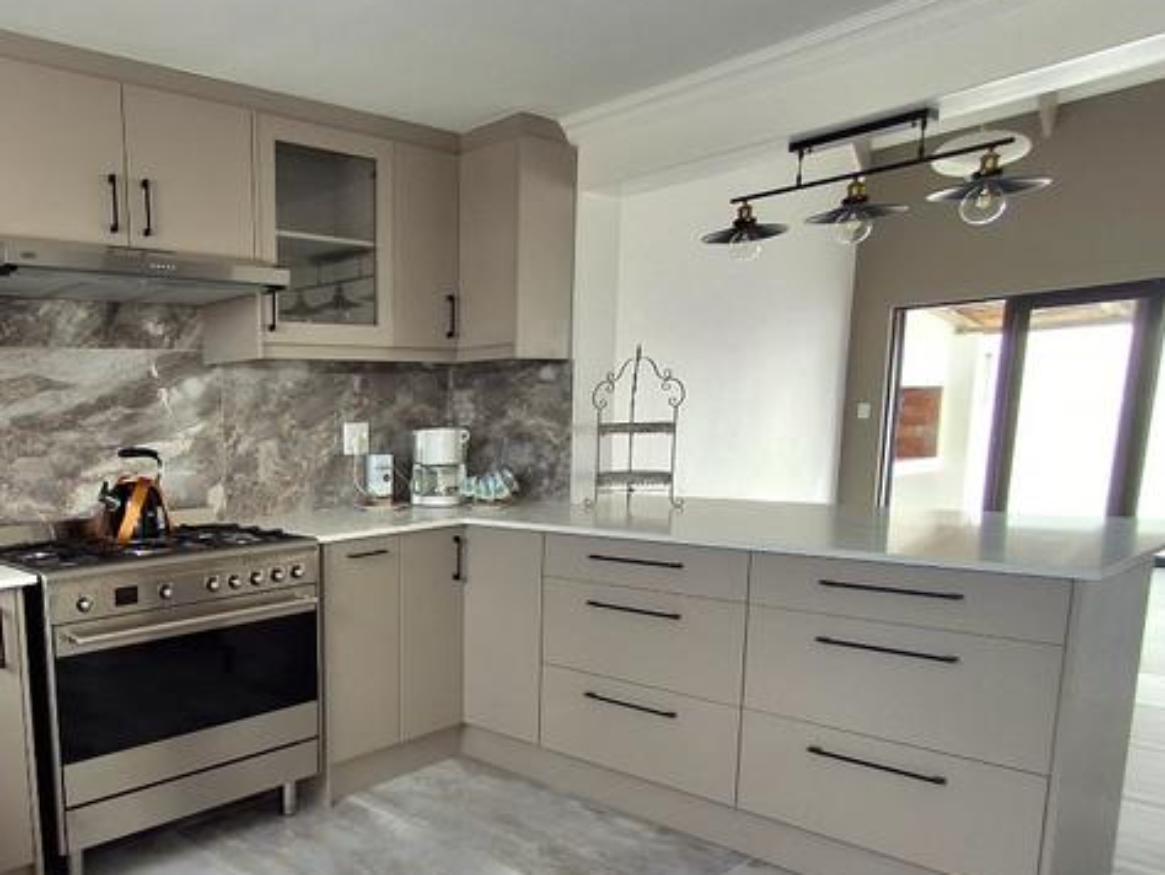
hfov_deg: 60.2
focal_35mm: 27
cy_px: 585
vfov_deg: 50.5
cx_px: 236
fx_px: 909
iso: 40
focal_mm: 1.64
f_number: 2.2
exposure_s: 1/154
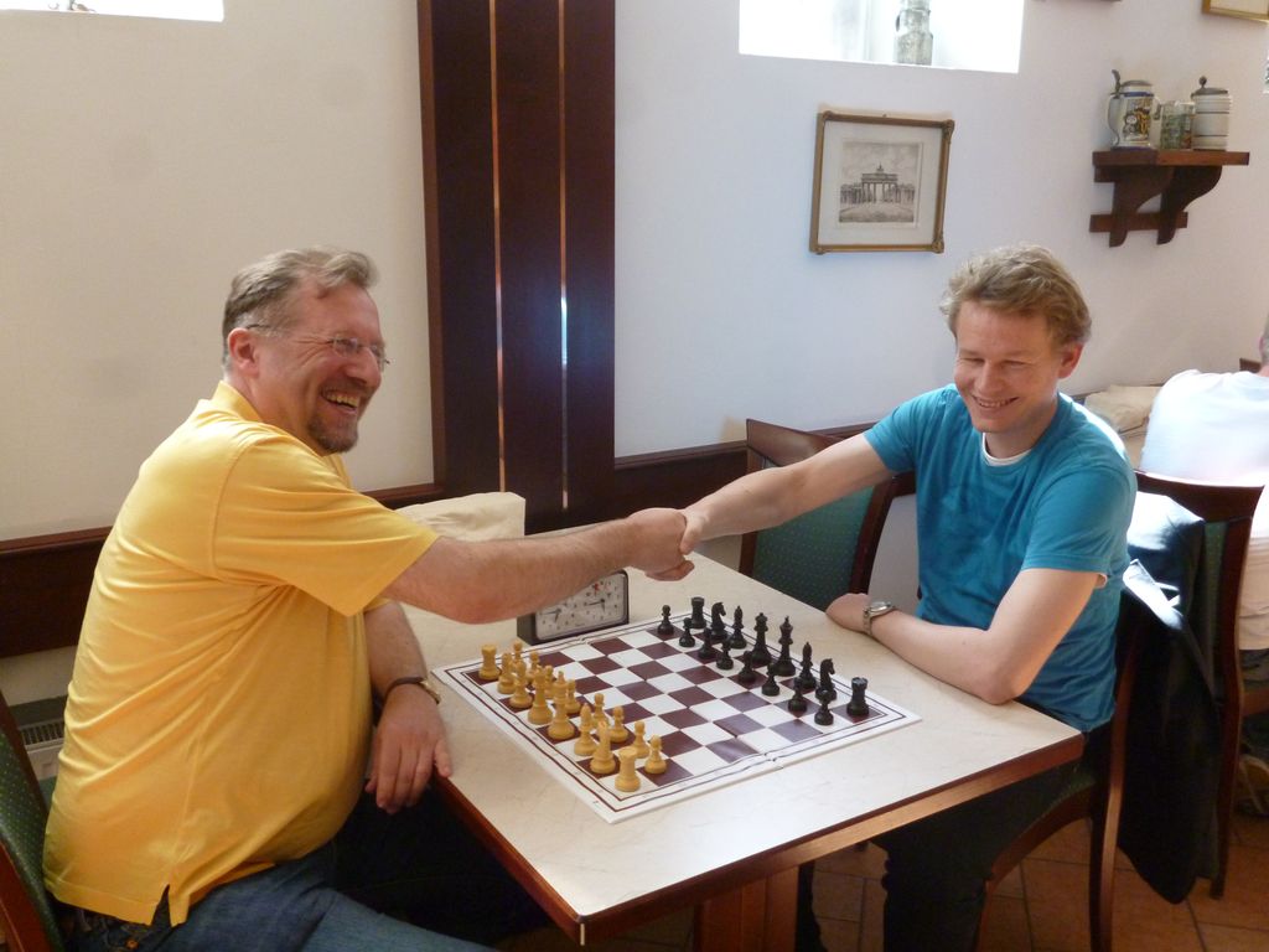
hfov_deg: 56.8
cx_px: 634
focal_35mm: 32
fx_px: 1173
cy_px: 476
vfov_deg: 44.2
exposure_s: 1/60
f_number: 3.3
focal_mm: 5.7
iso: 400
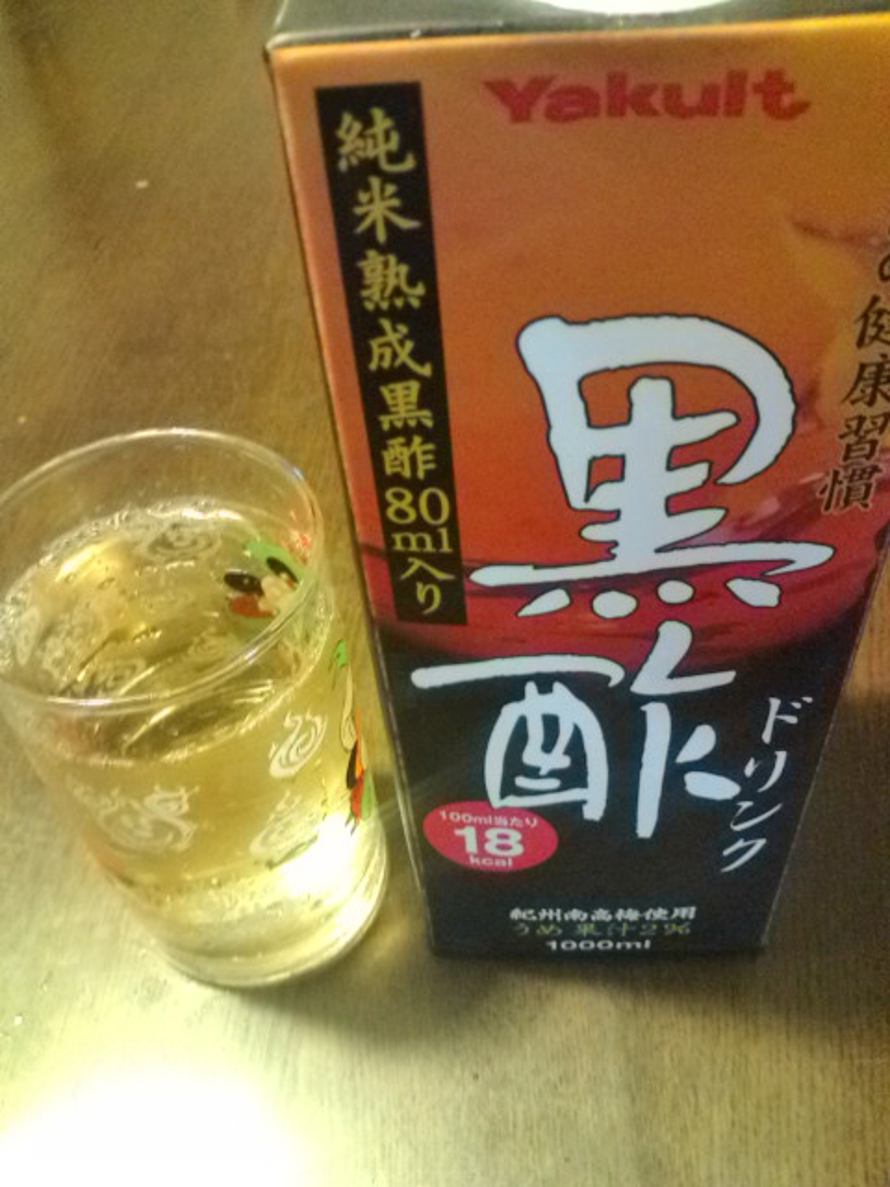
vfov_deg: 56.8
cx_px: 445
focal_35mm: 32
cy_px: 594
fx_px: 1097
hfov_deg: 44.2
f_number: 2.8
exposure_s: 1/3.85
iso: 261
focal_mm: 3.3
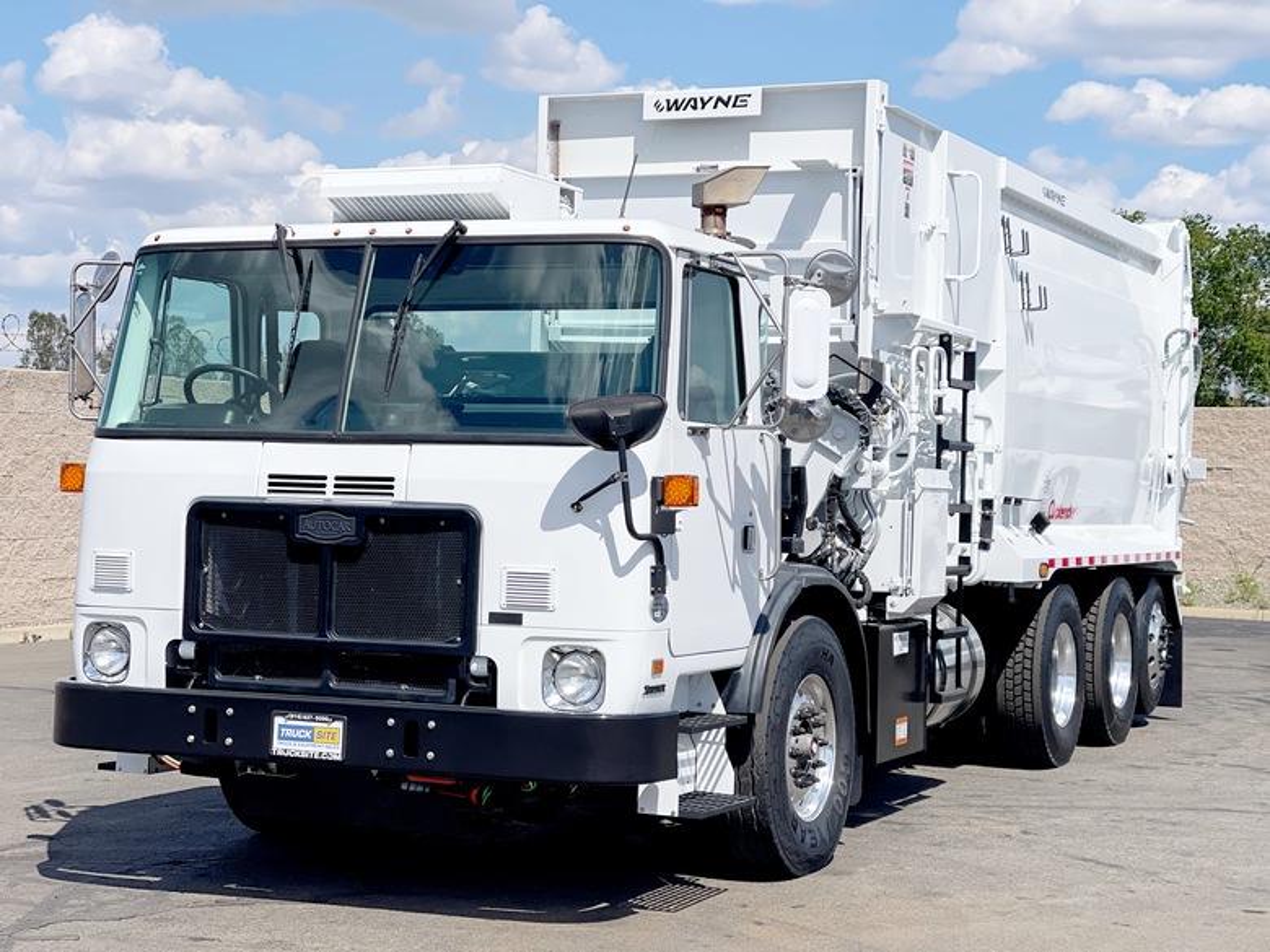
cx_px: 635
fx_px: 2348
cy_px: 476
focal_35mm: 64
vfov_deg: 22.9
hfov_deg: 30.3
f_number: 2.2
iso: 32
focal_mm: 7.5
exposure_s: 1/3215
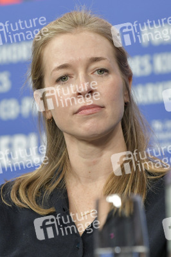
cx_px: 86
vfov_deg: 10.8
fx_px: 1356
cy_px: 128
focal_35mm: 190
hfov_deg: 7.2
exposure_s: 1/250
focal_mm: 190
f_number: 5.6
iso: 2000
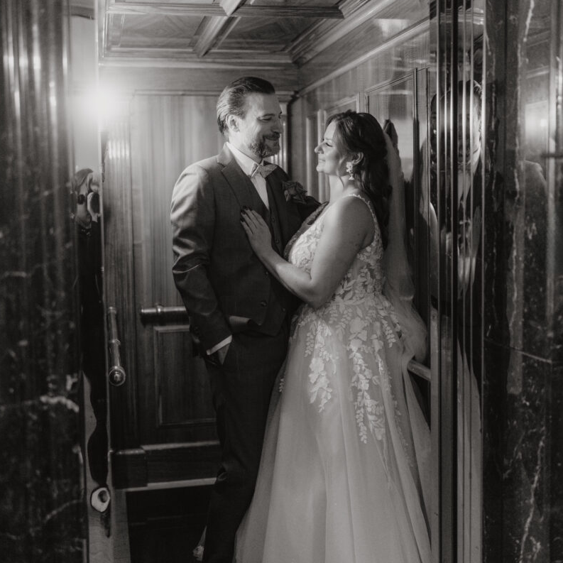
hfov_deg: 37.6
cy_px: 273
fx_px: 828
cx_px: 280
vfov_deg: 37.5
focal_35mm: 45
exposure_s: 1/320
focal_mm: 35
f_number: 1.4
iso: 1250
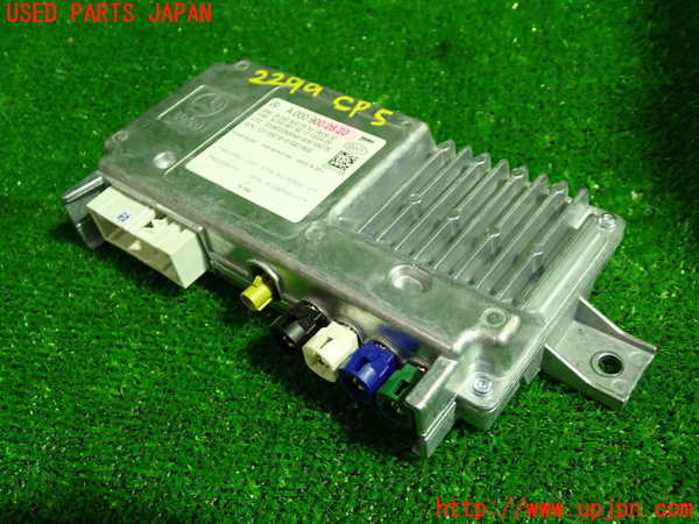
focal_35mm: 36
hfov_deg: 51.4
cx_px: 350
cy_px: 262
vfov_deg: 39.7
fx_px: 727
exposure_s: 1/40
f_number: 2.5
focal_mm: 6.37
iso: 400
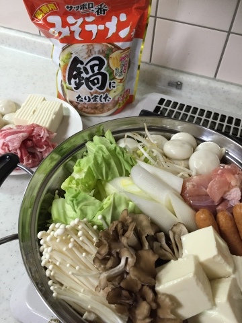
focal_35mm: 29
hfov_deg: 48.2
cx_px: 121
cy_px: 162
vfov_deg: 61.7
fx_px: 270
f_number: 2.2
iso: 125
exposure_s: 1/30
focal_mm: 4.15
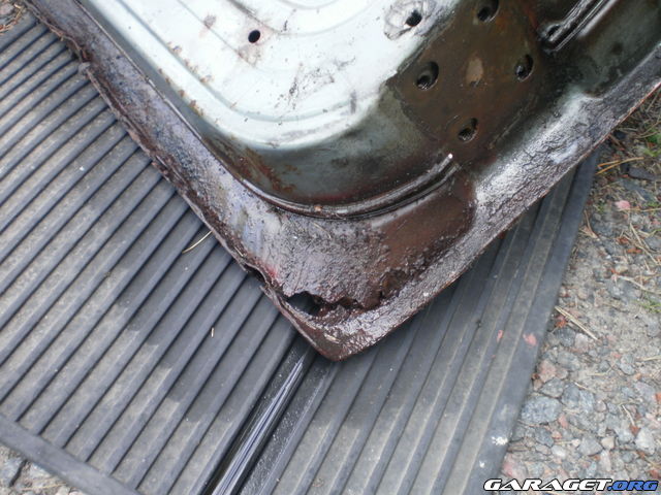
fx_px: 687
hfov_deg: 51.4
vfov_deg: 39.7
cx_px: 330
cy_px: 248
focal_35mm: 36
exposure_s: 1/80
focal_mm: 6.3
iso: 100
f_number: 3.1
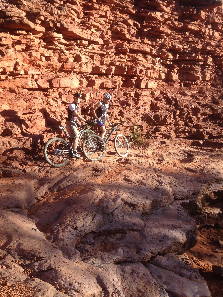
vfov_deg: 55.4
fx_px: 283
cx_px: 112
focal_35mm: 33
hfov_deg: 42.9
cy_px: 148
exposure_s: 1/511
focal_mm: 4.12
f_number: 2.4
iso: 50
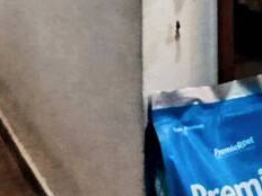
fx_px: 704
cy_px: -168
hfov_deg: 20.7
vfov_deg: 13.9
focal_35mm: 93
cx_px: 233
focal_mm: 1.65
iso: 541
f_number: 2.2
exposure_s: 1/30
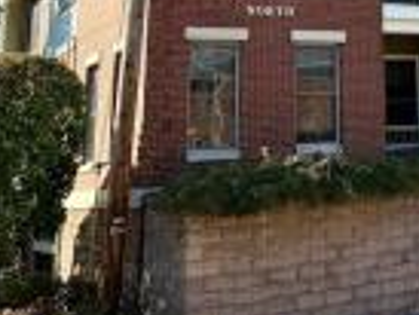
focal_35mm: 70
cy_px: -110
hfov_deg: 25.9
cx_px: 450
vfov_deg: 19.2
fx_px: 848
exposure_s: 1/2053
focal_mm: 6.76
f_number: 1.78
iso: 80
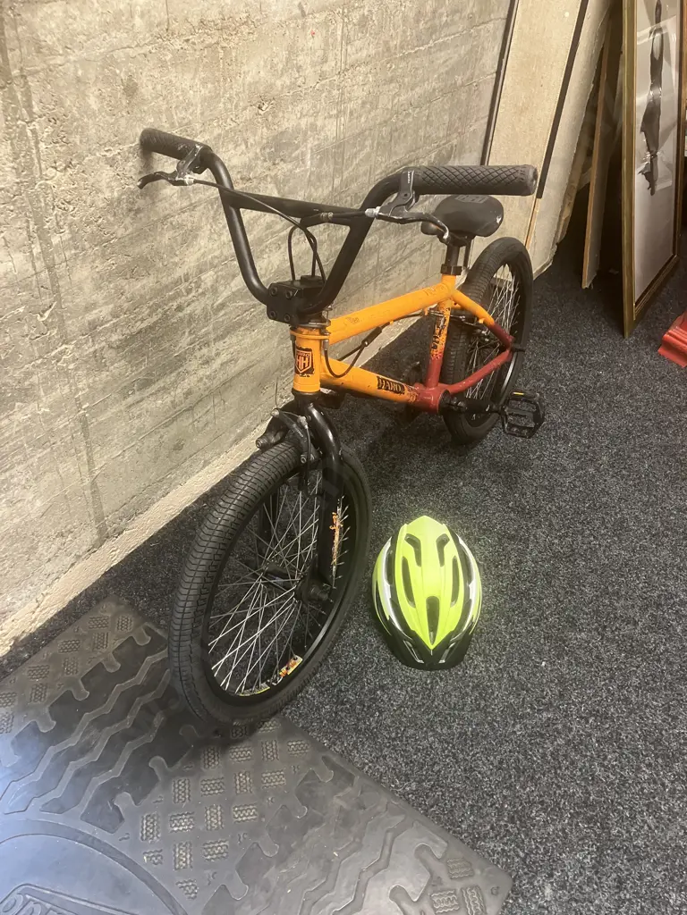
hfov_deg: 49.7
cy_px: 458
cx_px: 344
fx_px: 741
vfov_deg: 63.4
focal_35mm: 28
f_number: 1.8
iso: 320
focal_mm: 3.99
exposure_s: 1/50
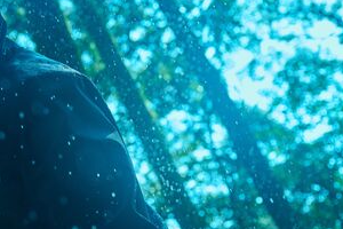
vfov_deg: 17.8
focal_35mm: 76
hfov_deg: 25.8
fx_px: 724
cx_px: 31
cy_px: 189
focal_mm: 38
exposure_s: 1/1000
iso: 800
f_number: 3.5
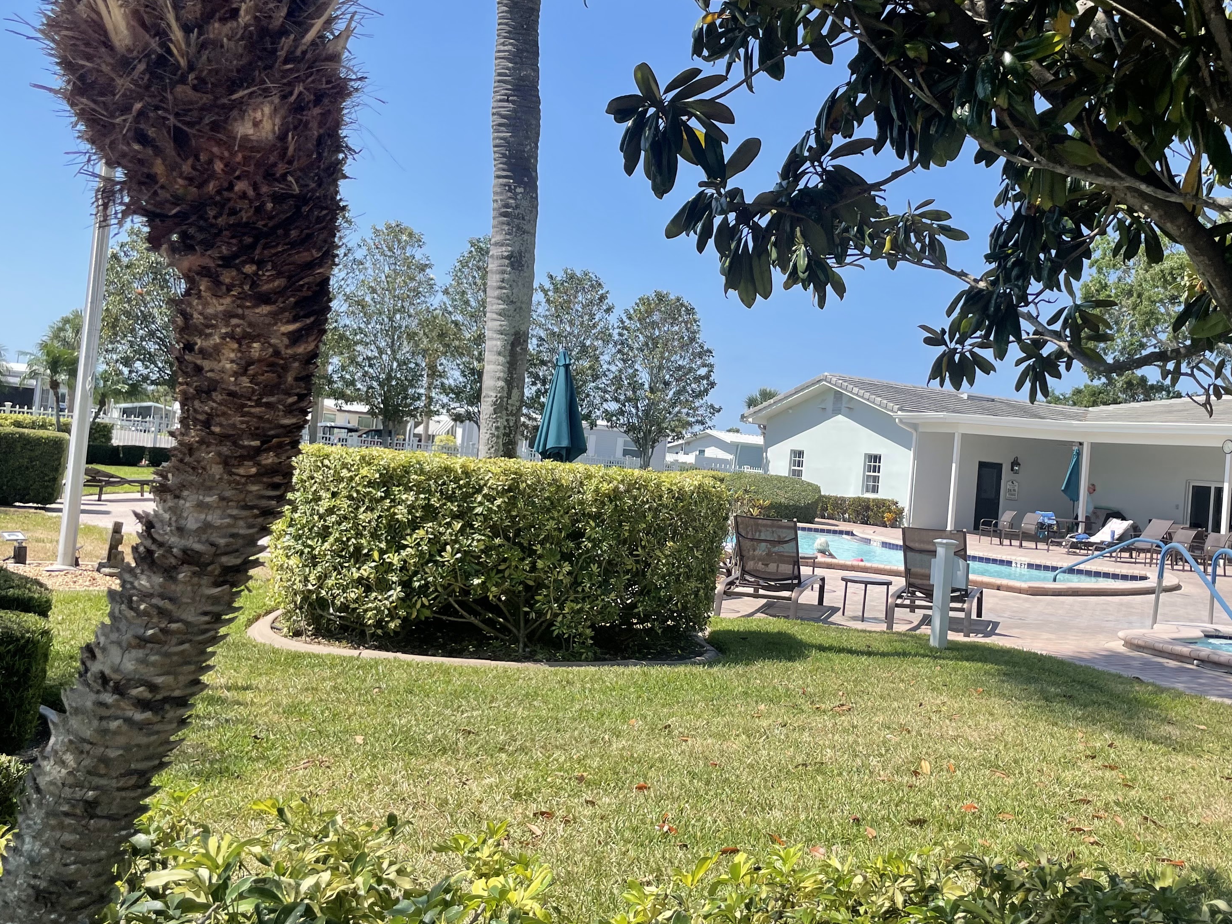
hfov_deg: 50.3
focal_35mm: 36
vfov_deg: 39.7
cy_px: 443
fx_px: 1281
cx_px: 837
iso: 32
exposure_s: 1/2618
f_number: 1.6
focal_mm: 4.2
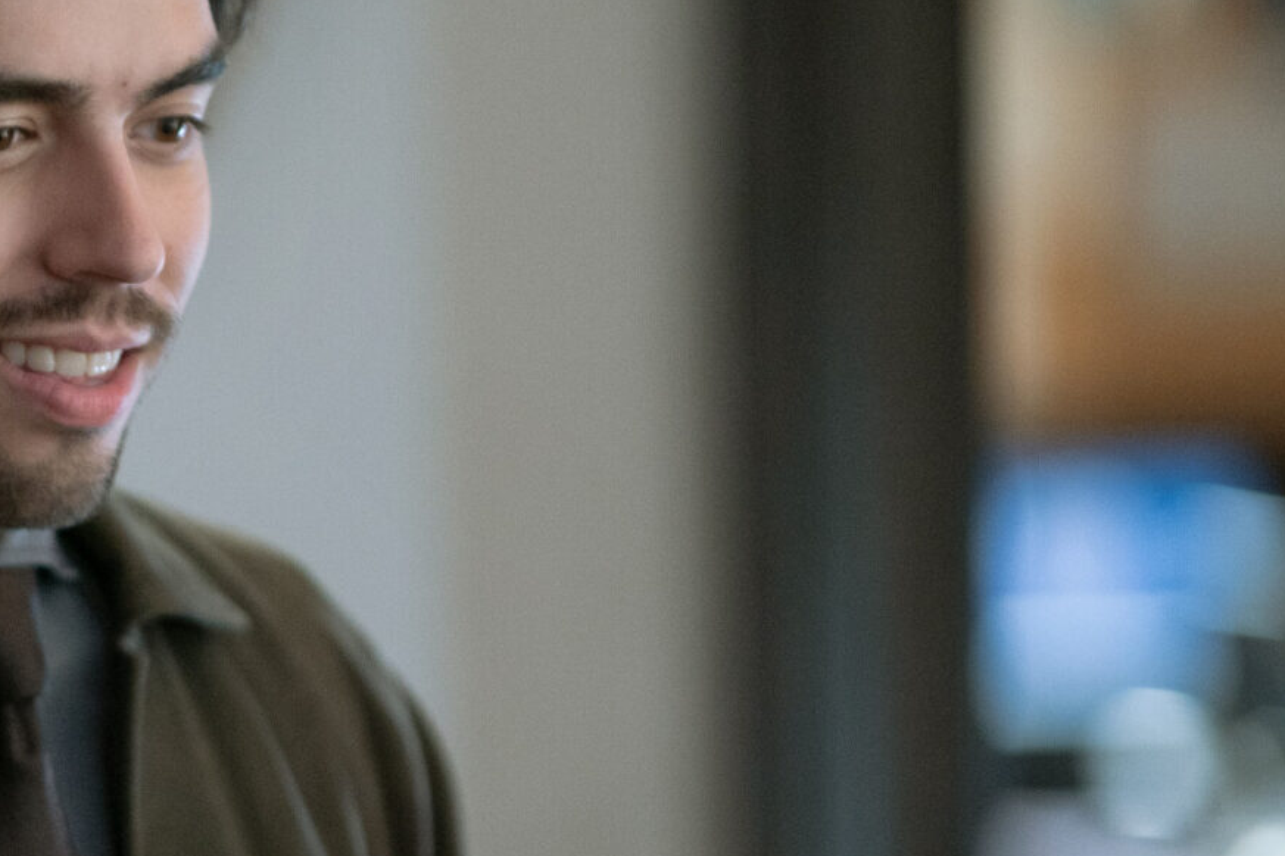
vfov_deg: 4.5
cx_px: -580
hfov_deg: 6.6
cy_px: 710
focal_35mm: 308
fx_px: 10993
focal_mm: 105
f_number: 1.6
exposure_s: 1/250
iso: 640
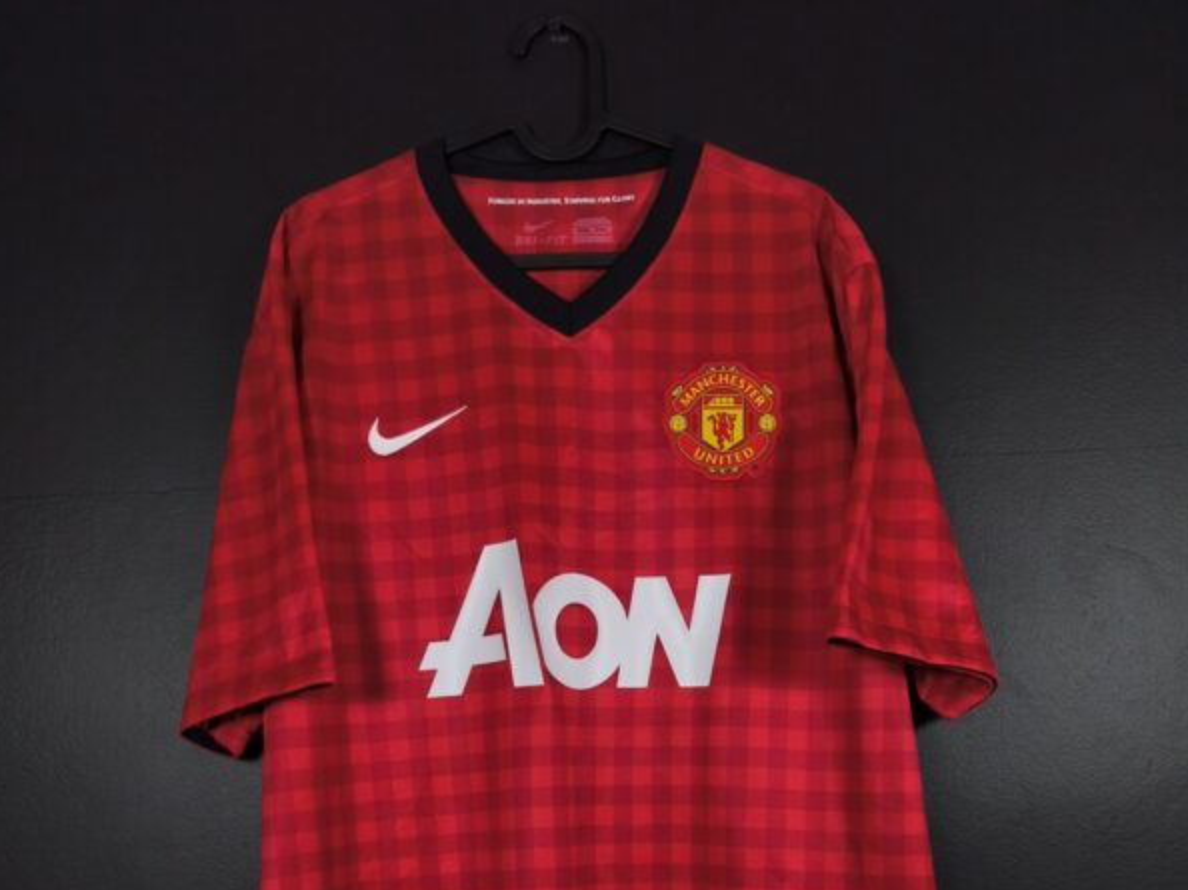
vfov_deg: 42.1
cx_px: 590
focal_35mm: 31
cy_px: 782
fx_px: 1063
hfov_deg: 58.4
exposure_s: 1/160
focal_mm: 6.57
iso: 320
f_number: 1.6
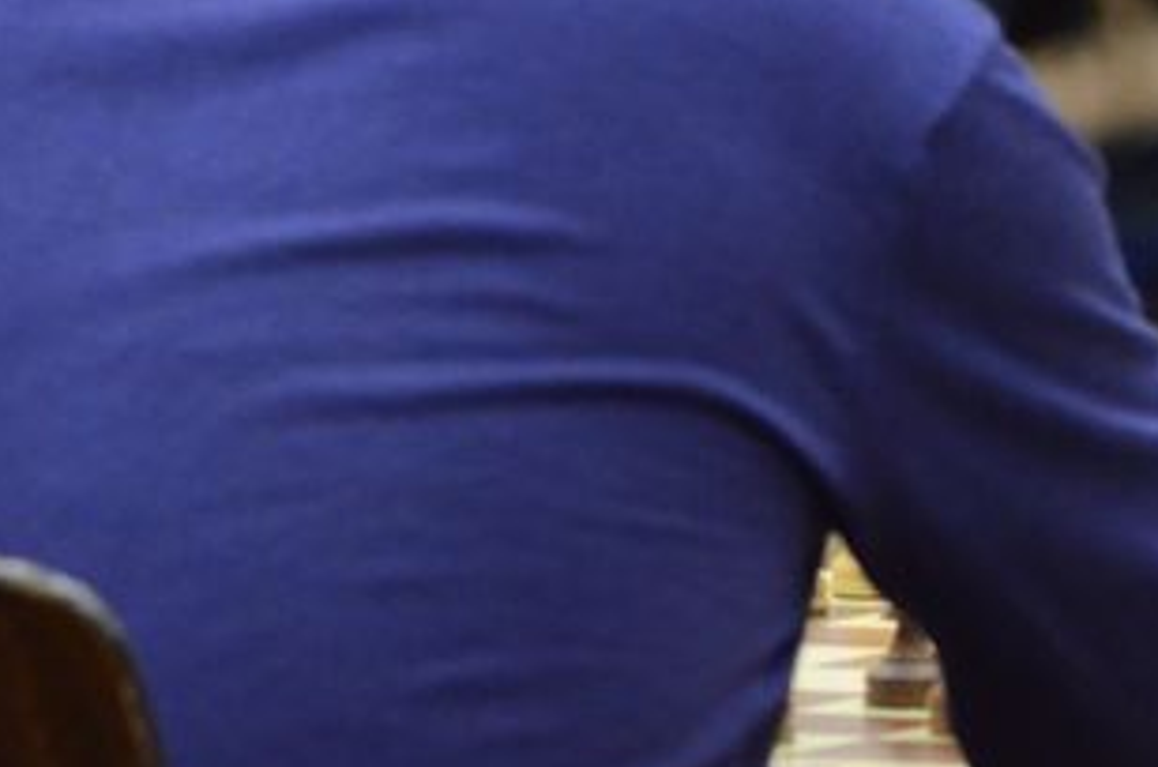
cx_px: 1619
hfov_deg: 2.1
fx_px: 31105
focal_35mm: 969
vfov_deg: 1.4
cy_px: -350
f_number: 5.6
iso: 2500
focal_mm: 220
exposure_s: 1/60
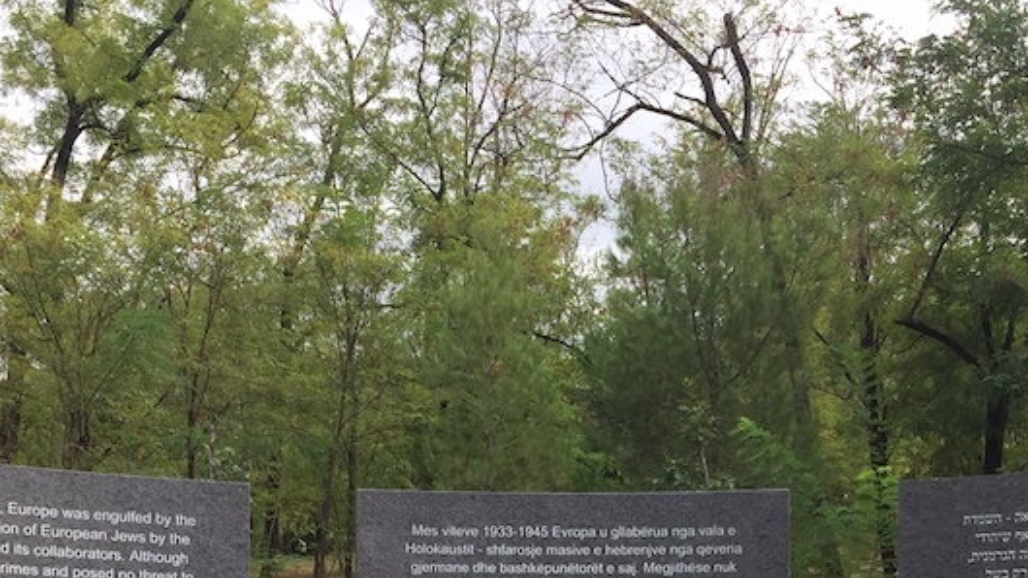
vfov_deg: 18.6
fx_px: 1663
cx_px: 586
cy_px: 698
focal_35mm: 61
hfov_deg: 34.3
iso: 32
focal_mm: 4.15
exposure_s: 1/482
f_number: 2.2
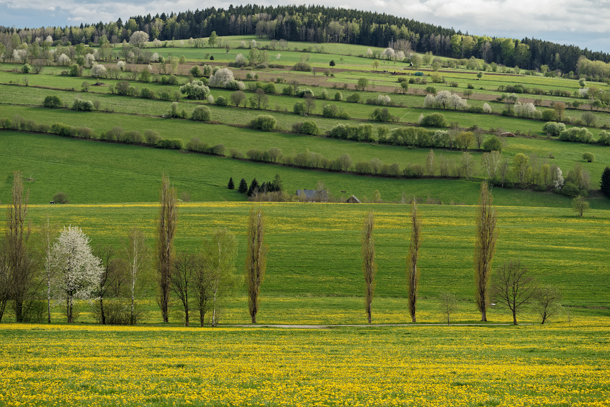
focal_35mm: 107
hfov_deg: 19.1
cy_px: 190
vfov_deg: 12.8
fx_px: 1813
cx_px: 310
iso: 200
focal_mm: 100
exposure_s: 1/125
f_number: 8
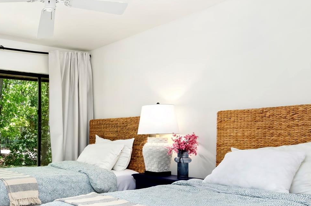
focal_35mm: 37
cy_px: 134
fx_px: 315
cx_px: 63
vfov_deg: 35.9
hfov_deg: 49.5
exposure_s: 1/5
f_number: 8
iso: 400
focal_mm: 11.5
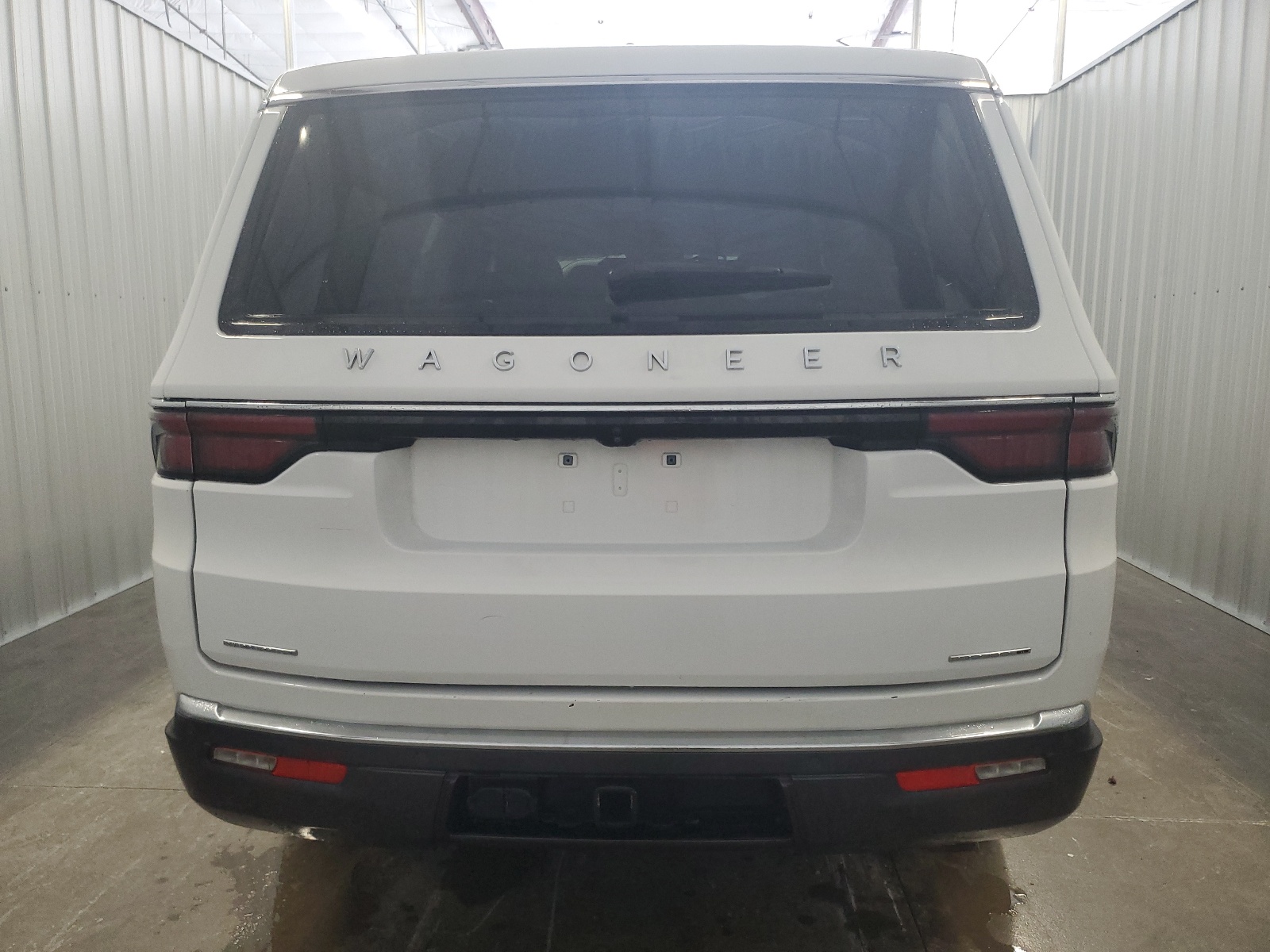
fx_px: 954
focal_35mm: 26
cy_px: 476
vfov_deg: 53.1
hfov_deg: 67.3
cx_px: 635
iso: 152
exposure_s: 1/60.2
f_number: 1.5
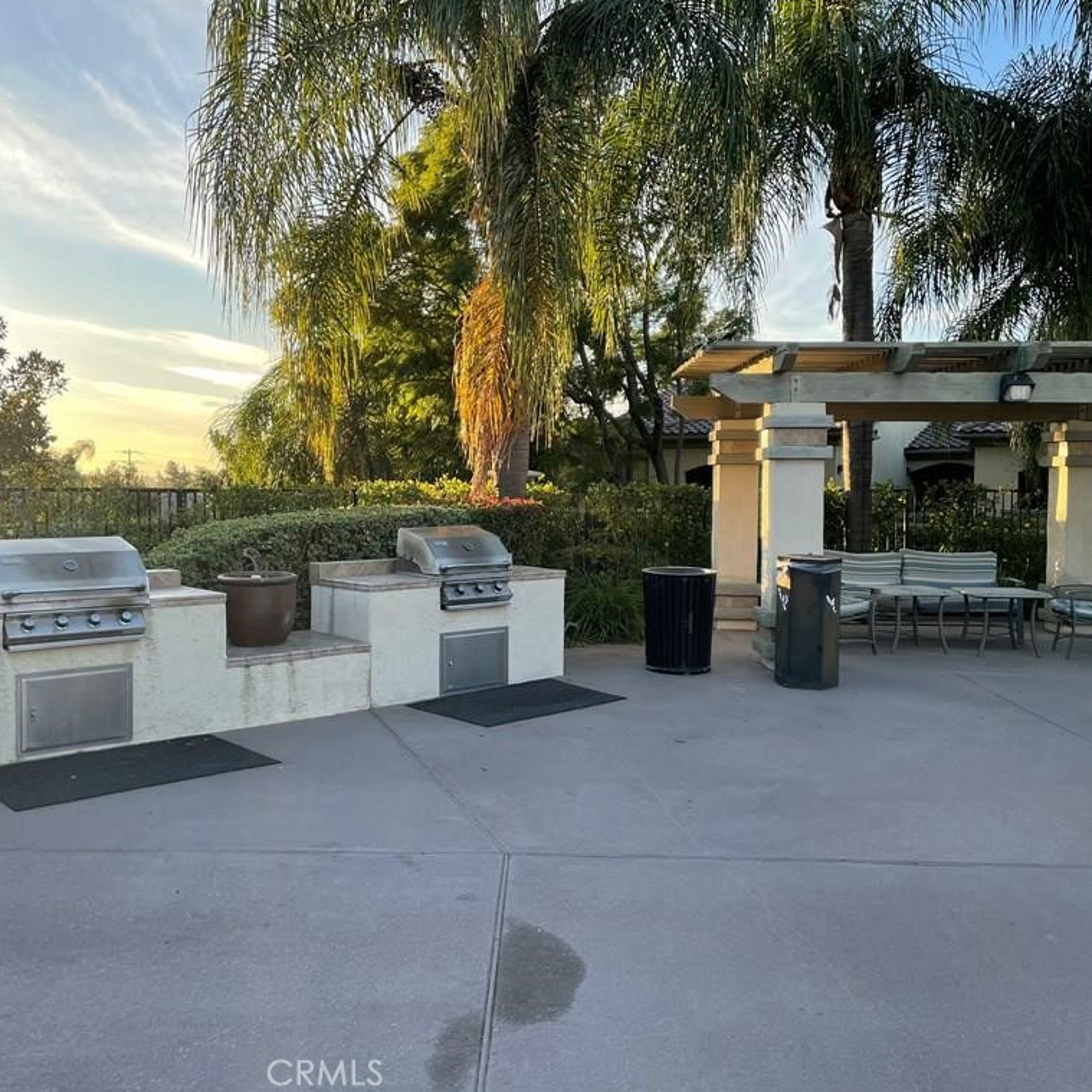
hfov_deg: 52.4
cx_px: 492
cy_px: 541
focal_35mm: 31
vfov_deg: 52.5
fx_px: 1106
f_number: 1.6
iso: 32
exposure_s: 1/543
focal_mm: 4.2
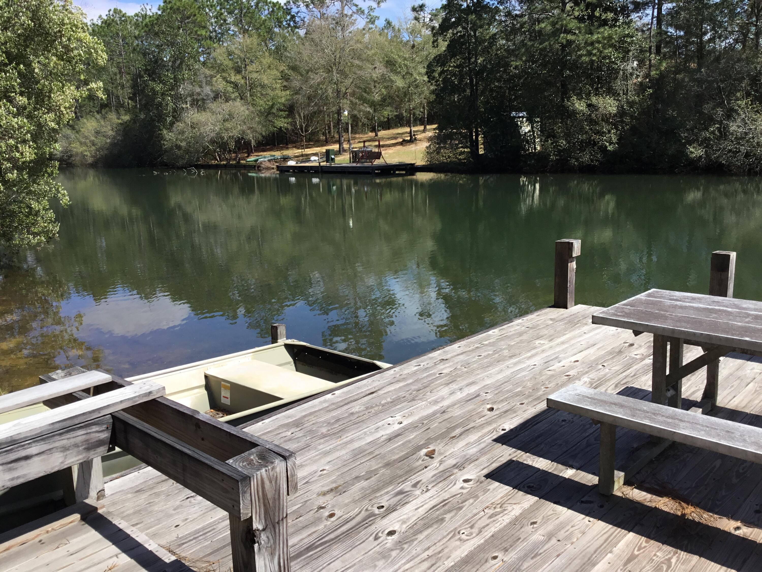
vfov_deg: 45.4
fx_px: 682
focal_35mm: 31
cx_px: 381
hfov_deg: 58.4
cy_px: 286
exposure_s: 1/981
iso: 25
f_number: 2.4
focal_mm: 3.3
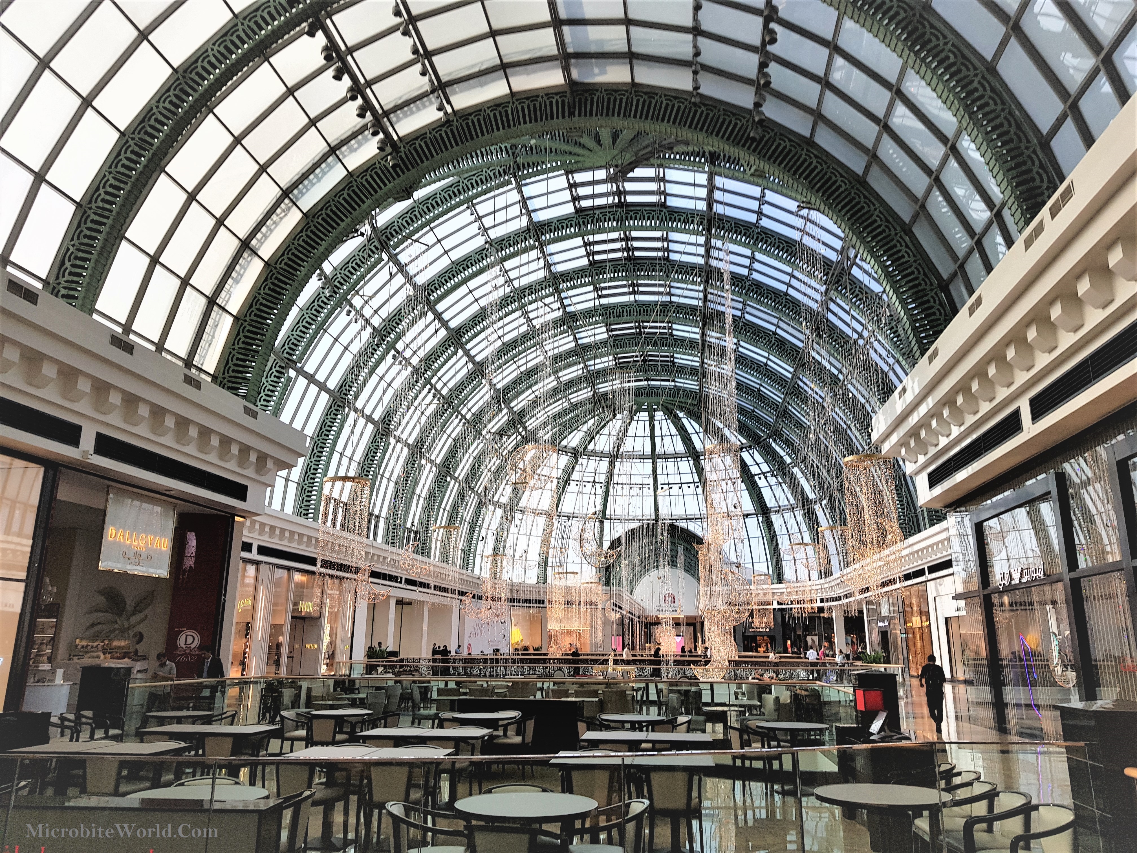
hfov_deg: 67.3
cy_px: 426
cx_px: 568
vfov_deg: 53.1
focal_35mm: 26
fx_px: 854
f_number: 1.7
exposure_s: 1/191
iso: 40
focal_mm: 4.2
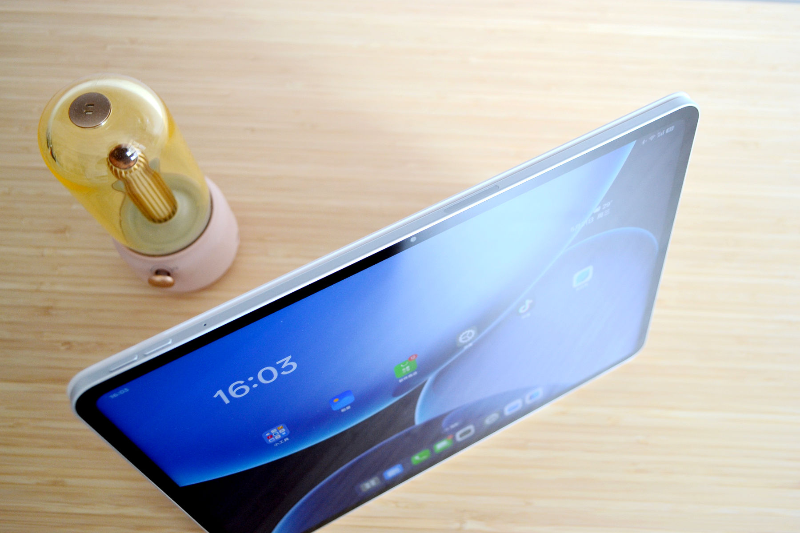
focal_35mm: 30
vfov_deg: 43.6
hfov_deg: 61.9
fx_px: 667
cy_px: 266
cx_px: 400
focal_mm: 20
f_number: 3.8
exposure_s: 1/50
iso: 400
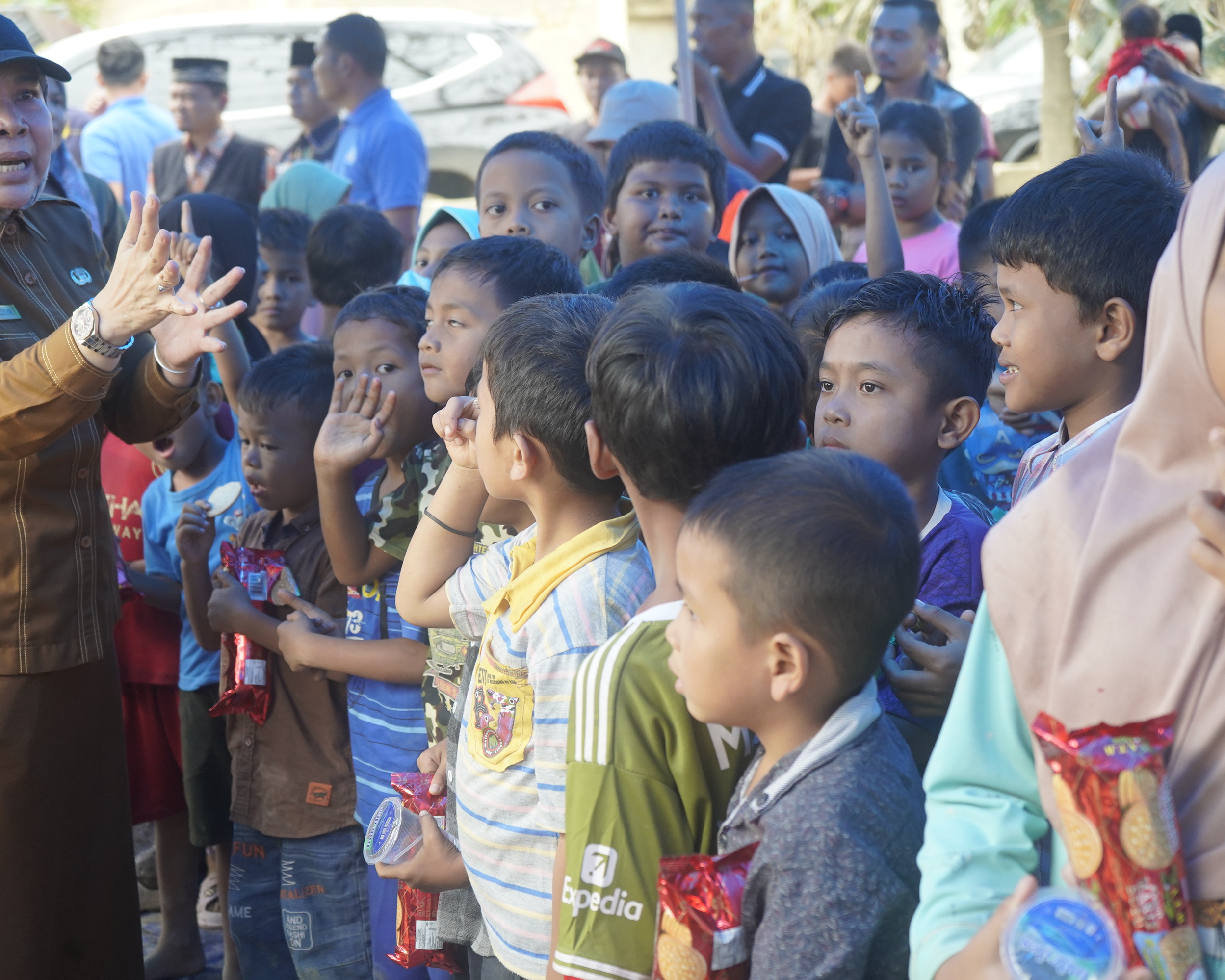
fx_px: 2212
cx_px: 622
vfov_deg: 25.0
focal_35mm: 61
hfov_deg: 31.0
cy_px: 490
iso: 1250
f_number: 5
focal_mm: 54
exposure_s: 1/160
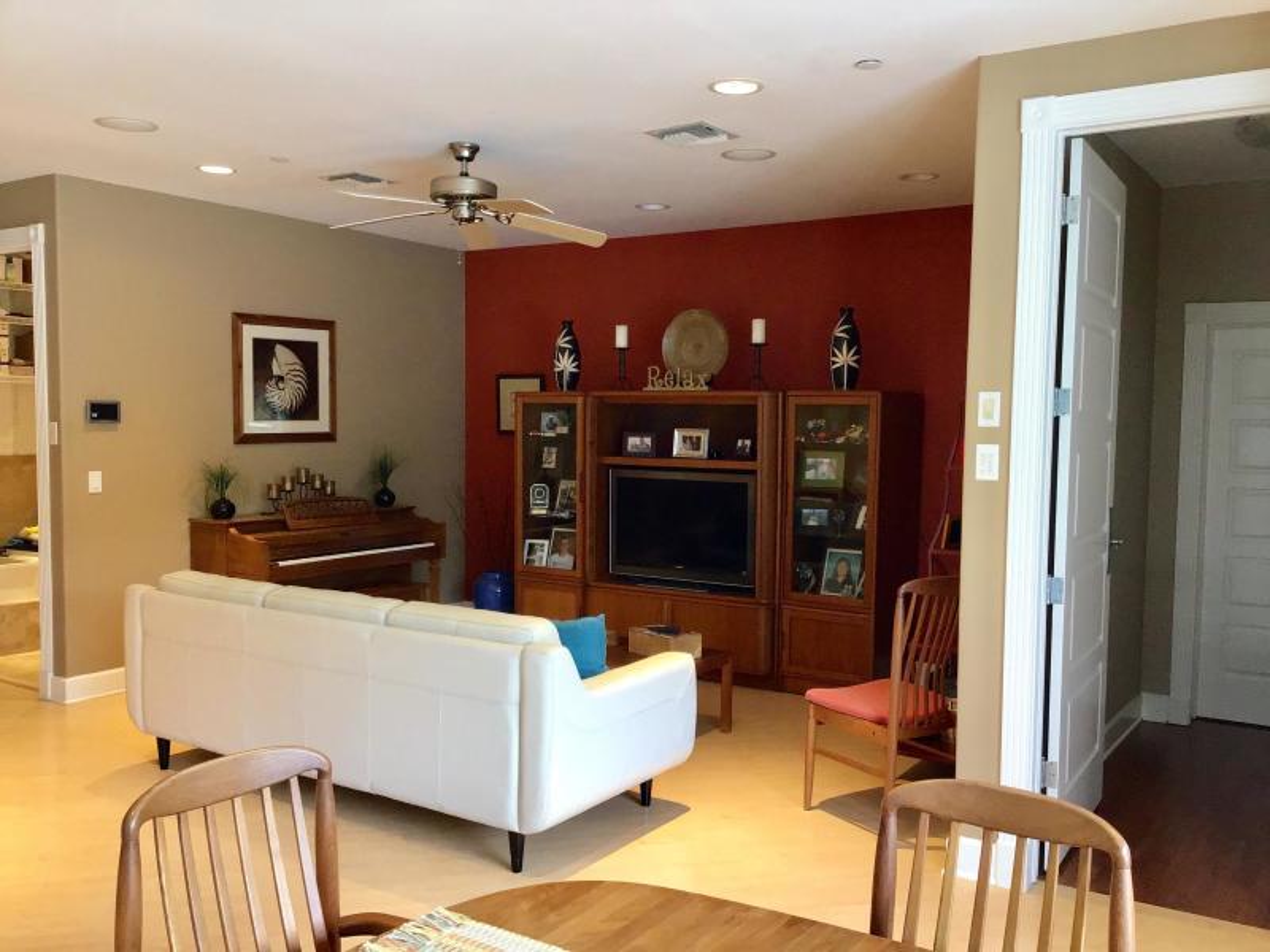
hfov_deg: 58.4
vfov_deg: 45.4
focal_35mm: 31
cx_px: 635
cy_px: 476
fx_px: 1137
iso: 125
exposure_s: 1/30
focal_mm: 3.3
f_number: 2.4
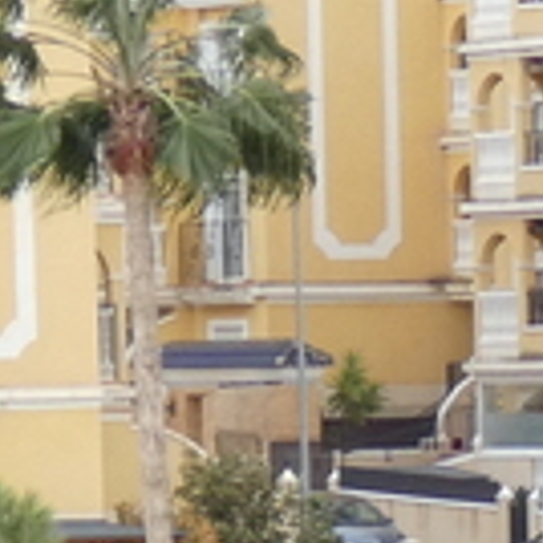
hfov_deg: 3.0
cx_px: 584
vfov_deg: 3.0
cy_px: 1131
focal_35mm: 589
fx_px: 10453
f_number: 4.3
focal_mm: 12.5
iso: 125
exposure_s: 1/80
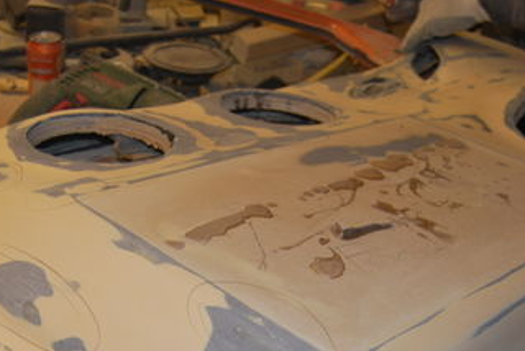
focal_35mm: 54
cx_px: 185
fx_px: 788
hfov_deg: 36.5
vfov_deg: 24.0
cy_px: 348
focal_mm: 18
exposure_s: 1/60
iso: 200
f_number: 3.5
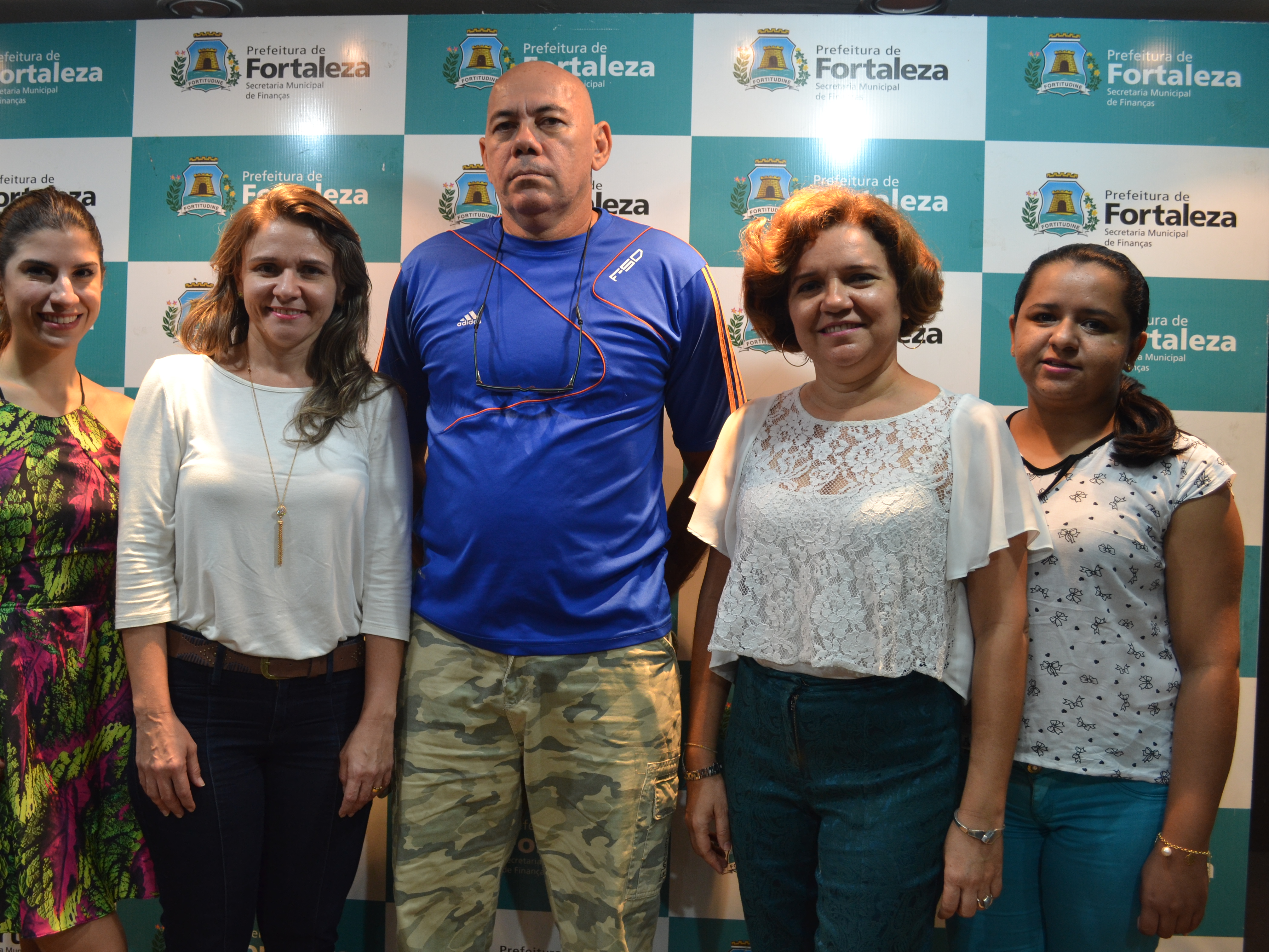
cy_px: 482
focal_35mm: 33
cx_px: 553
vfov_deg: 42.9
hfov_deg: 55.2
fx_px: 1210
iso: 400
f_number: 4
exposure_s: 1/20
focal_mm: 20
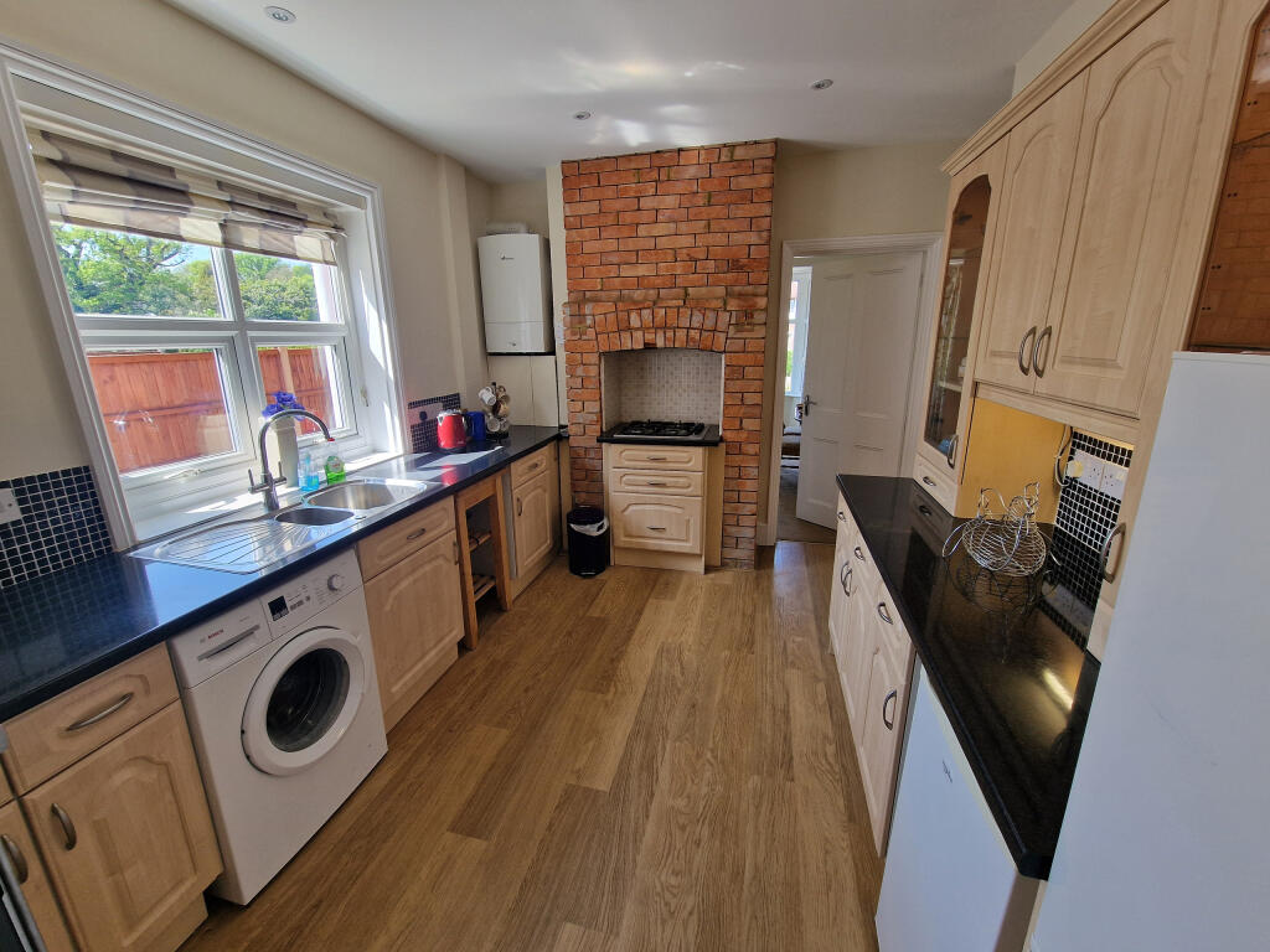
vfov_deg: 89.9
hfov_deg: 106.2
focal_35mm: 13
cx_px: 635
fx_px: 477
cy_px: 476
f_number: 2.2
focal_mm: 2.2
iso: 64
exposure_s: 1/100
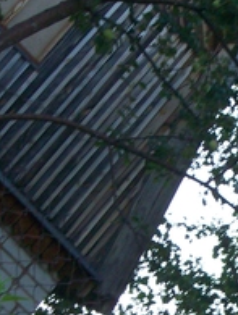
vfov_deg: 10.3
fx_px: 1727
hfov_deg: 7.9
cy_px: 357
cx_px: 172
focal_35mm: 189
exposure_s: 1/142
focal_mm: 13.7
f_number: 4.6
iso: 160
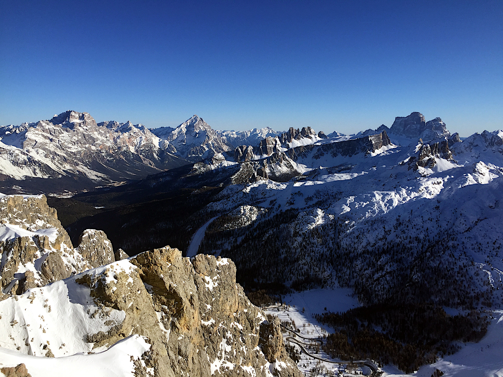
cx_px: 252
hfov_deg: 61.7
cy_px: 188
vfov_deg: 48.2
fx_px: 421
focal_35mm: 29
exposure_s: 1/2825
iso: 32
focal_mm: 4.15
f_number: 2.2
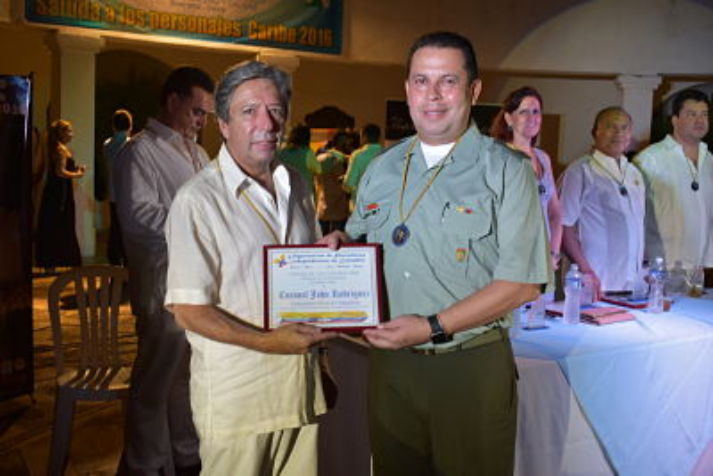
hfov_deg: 49.5
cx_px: 356
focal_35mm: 39
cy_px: 238
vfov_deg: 34.2
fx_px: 773
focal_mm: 26
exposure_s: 1/50
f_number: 4.5
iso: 400
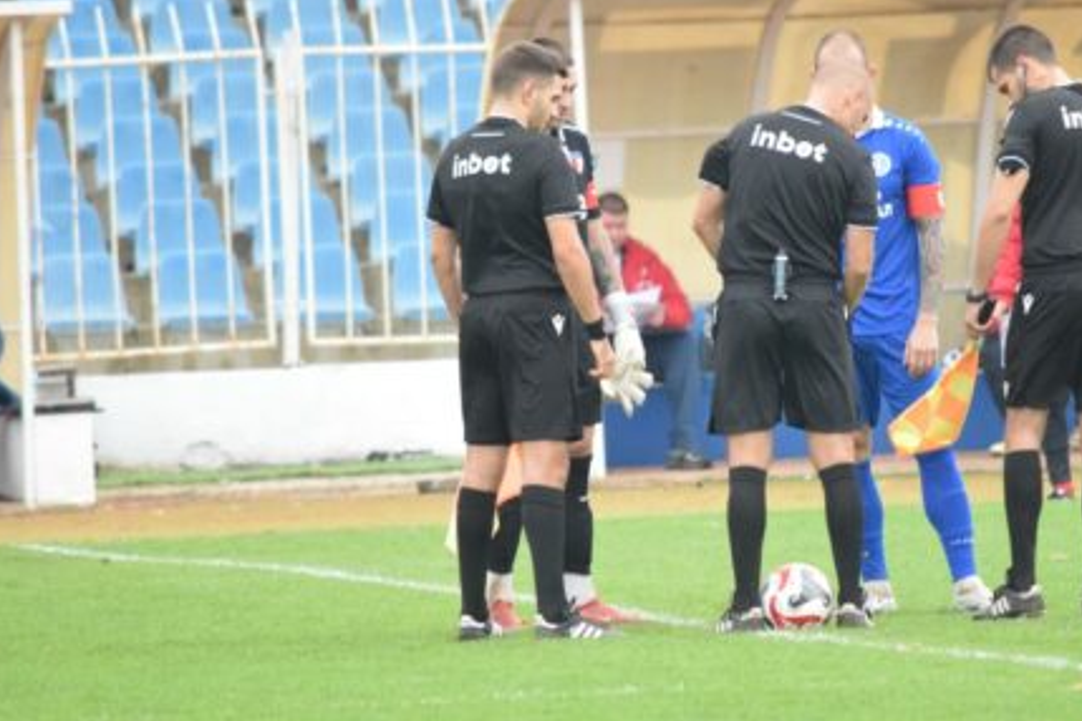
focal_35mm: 661
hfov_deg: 3.1
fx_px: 19865
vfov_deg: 2.1
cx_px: 651
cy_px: 325
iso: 3200
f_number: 5.6
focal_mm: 300
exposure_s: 1/800
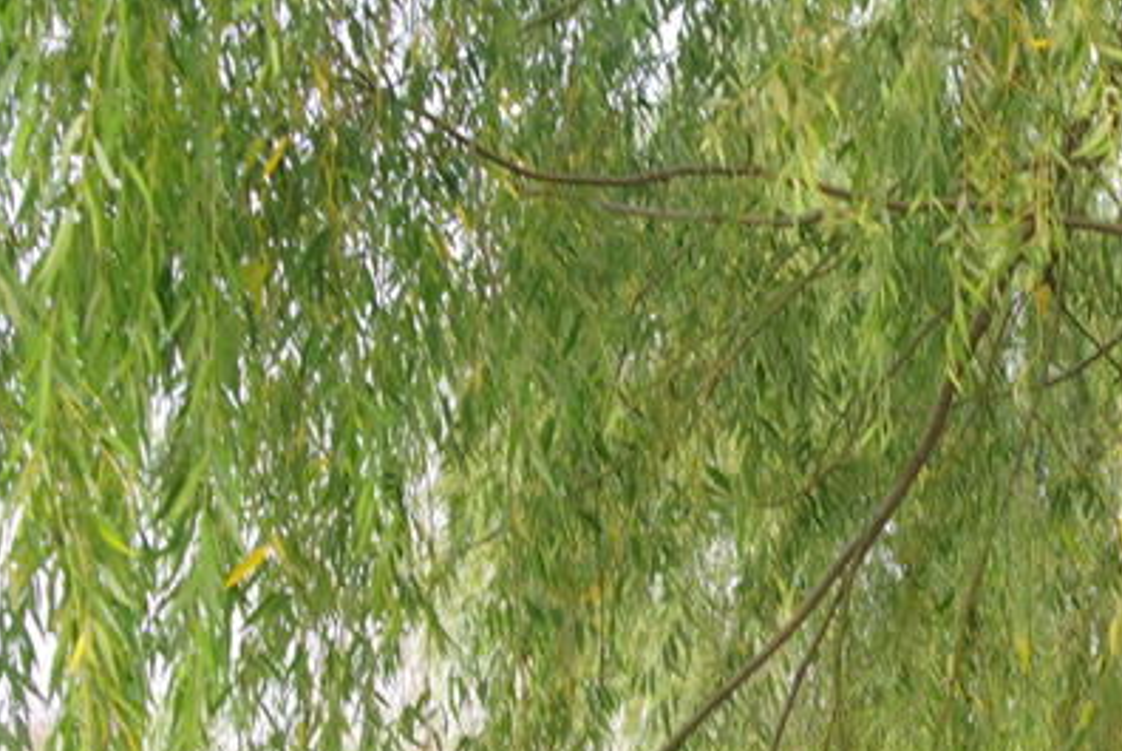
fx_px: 3276
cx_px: 1009
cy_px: 394
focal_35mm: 105
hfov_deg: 19.1
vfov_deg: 13.1
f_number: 9
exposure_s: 1/25
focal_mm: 35
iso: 100
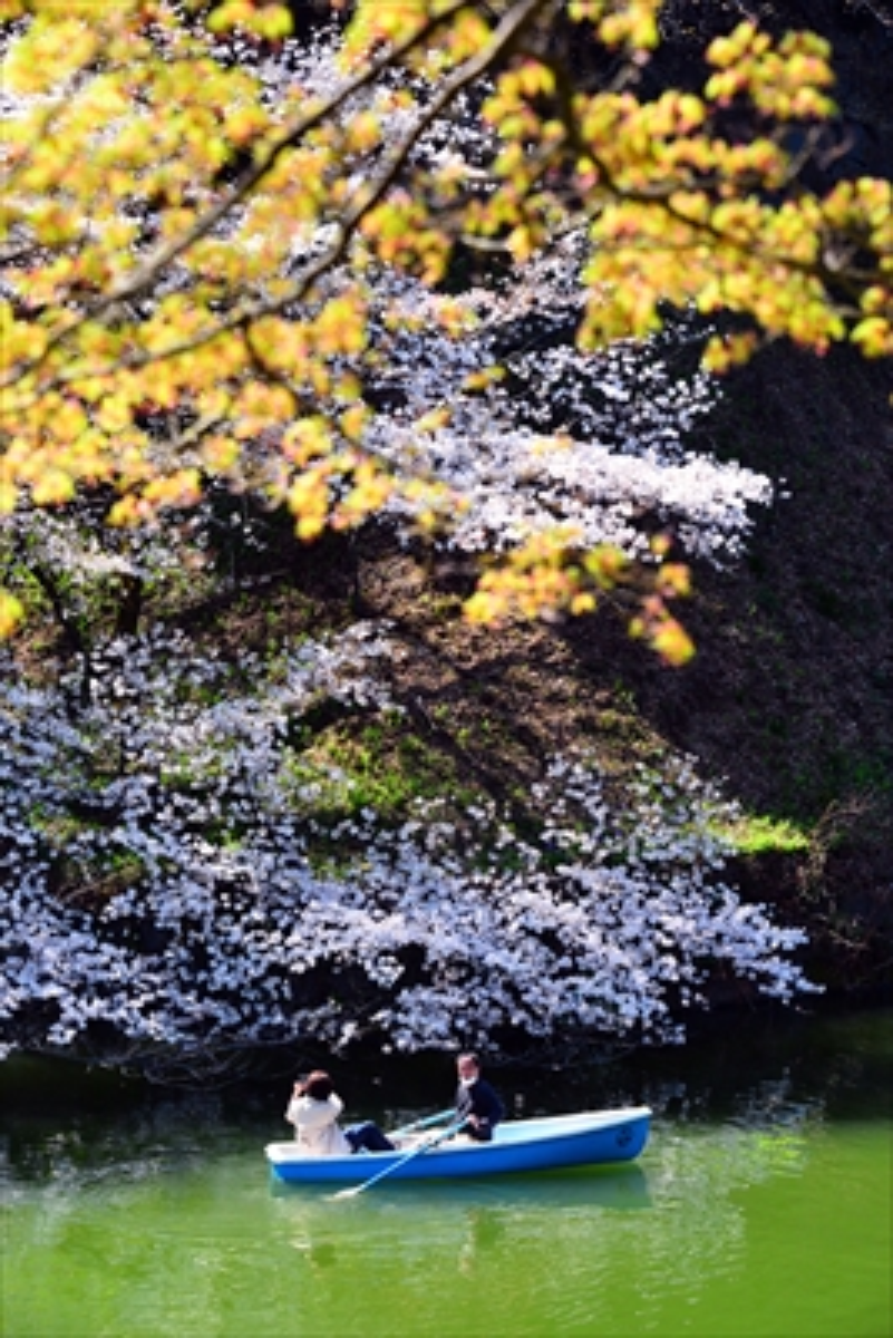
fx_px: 3903
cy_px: 669
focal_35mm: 105
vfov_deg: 19.4
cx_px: 446
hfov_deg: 13.1
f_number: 8
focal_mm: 105
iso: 400
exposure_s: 1/250
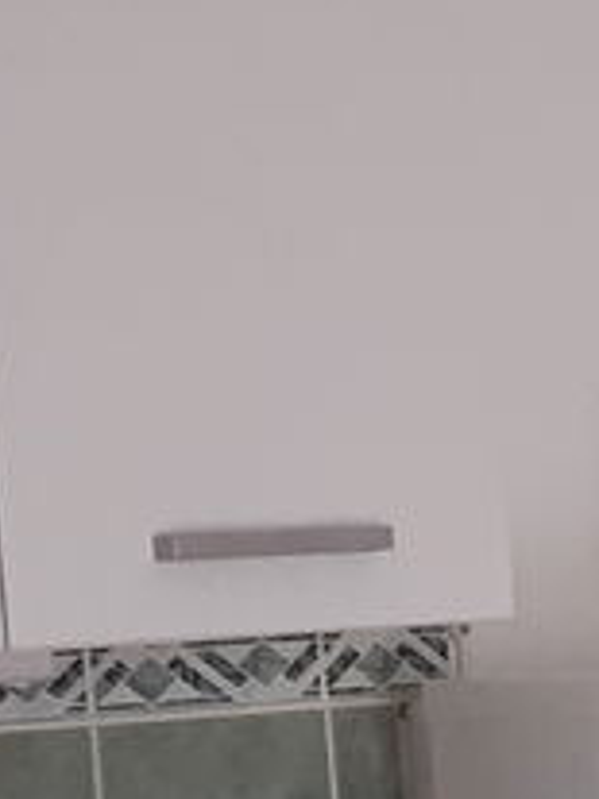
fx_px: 4642
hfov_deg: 7.0
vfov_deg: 9.7
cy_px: 1000
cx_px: 1438
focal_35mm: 201
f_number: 1.7
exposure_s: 1/50
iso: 100
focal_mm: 3.92
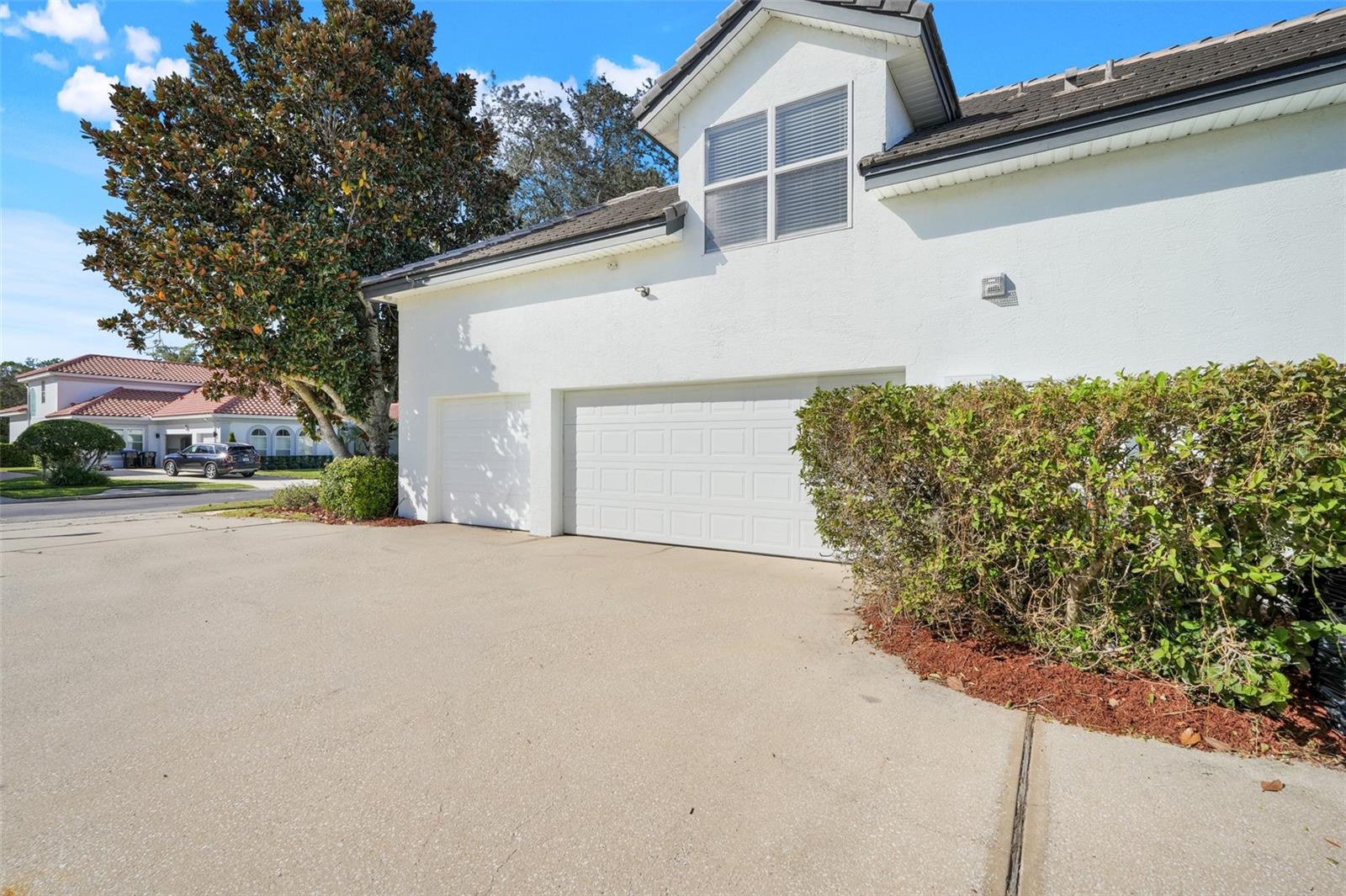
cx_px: 673
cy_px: 448
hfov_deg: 96.8
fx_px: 598
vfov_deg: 73.7
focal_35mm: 16
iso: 250
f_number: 9
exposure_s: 1/1250
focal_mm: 16
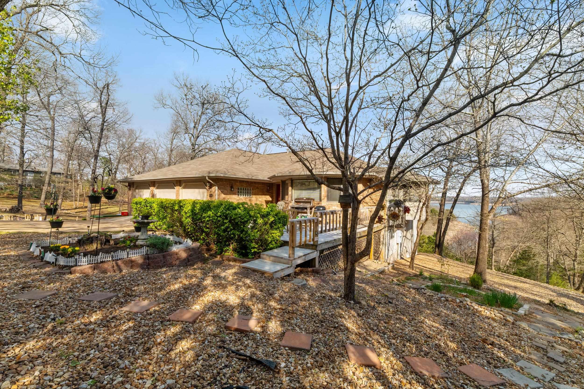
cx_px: 292
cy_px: 194
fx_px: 243
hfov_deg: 100.4
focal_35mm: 15
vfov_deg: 77.3
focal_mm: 10
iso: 200
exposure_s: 1/125
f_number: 9
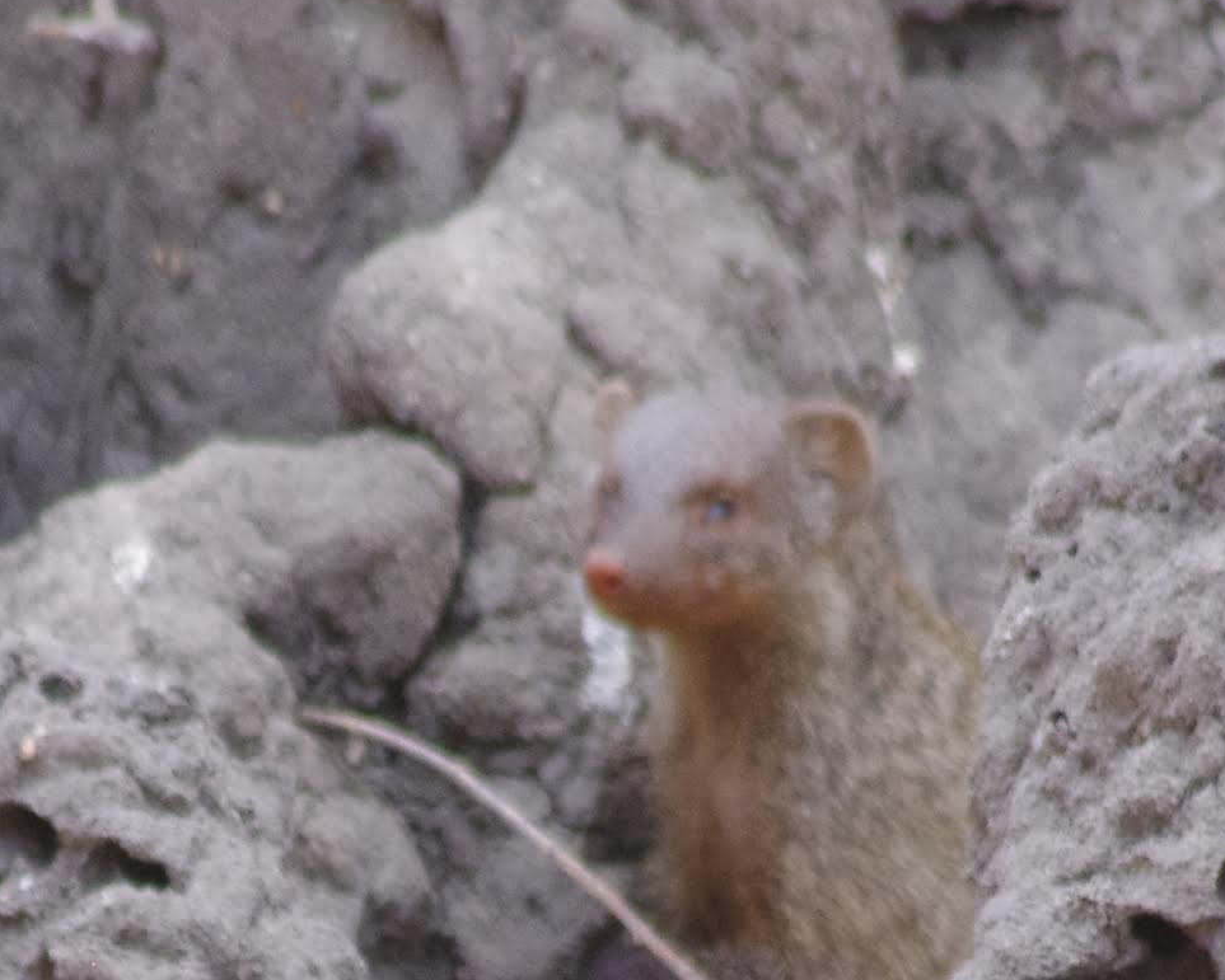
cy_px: 1366
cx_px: 425
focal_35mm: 1878
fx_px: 68108
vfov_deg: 0.8
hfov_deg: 1.0
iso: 800
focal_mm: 300
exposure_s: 1/320
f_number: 10
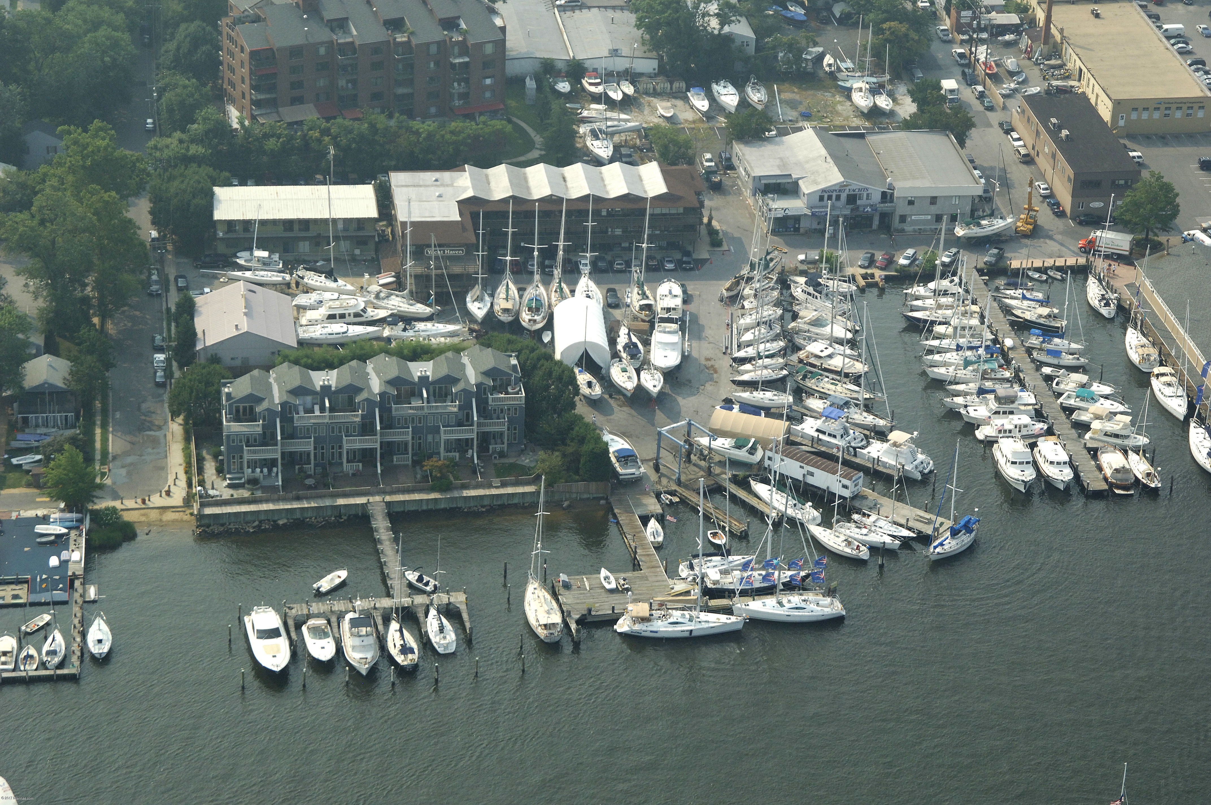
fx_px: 3125
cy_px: 402
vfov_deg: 14.7
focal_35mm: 93
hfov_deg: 21.9
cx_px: 606
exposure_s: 1/1000
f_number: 8
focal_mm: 62
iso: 400
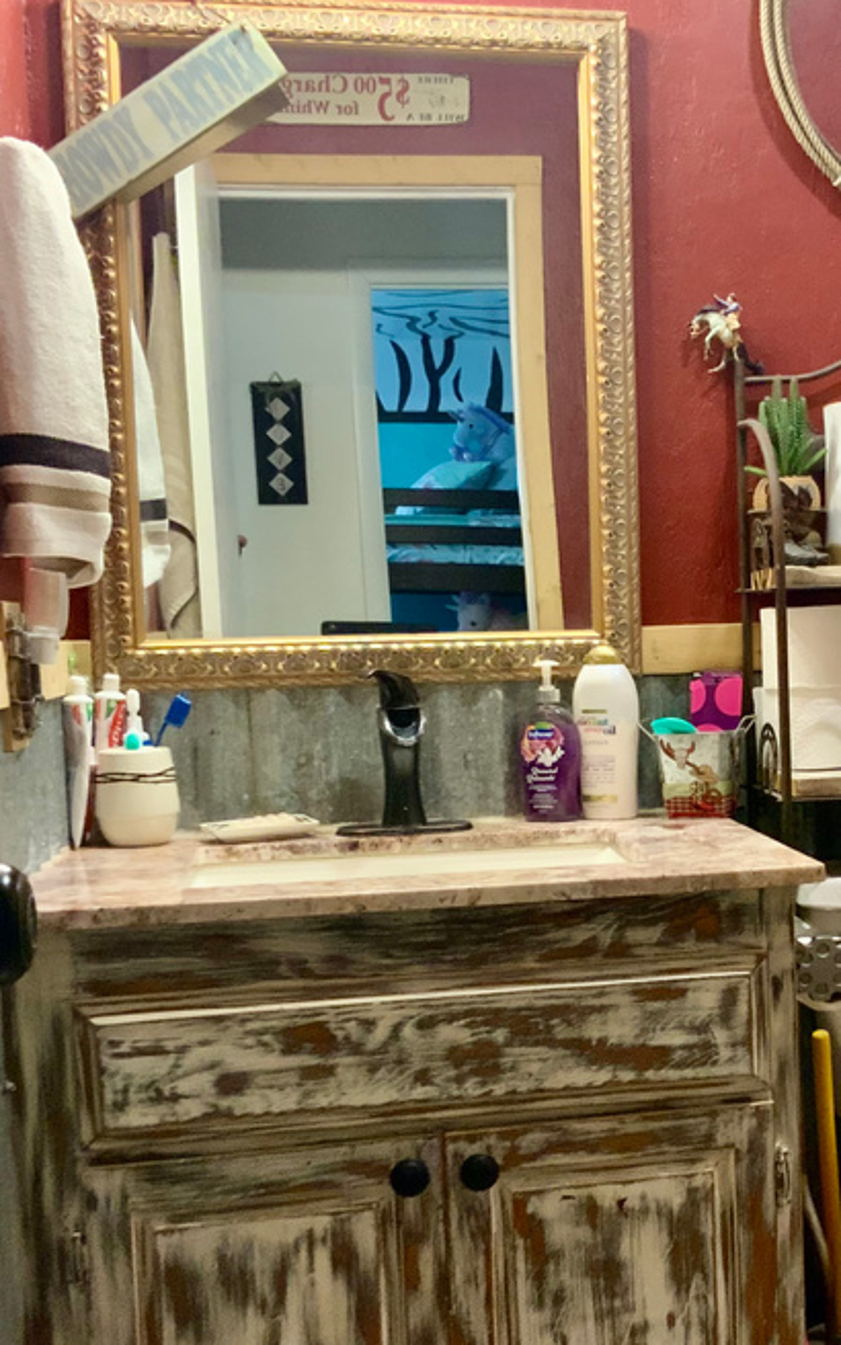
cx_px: 724
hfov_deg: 26.2
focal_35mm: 48
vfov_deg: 41.7
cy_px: 775
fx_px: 1760
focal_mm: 3
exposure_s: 1/60
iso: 200
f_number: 1.8
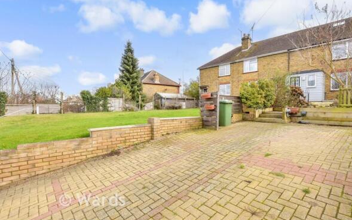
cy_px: 110
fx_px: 163
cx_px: 186
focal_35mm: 17
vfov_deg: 68.0
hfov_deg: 94.3
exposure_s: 1/250
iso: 320
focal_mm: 10
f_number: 8
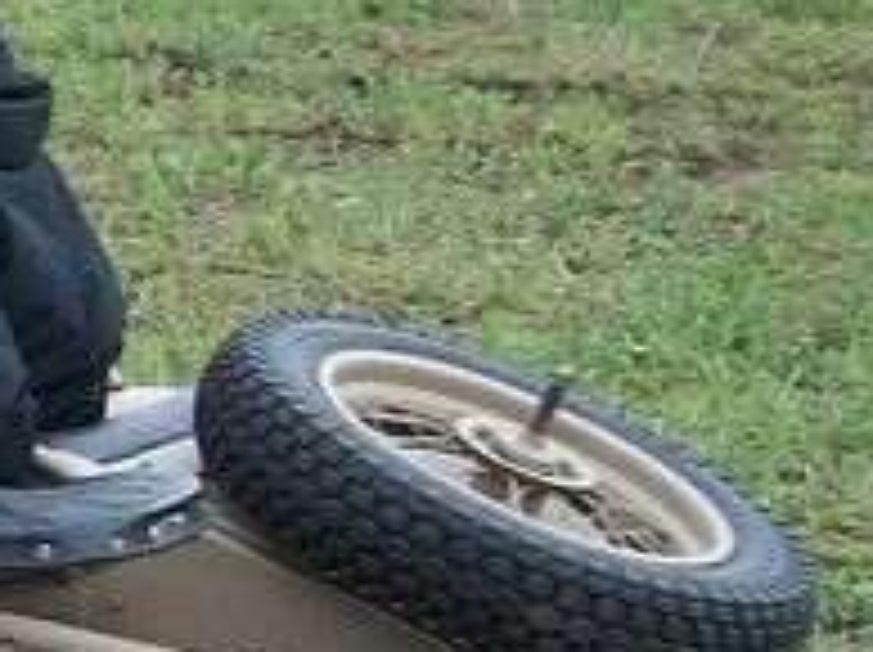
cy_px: 310
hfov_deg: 10.3
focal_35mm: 169
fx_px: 4257
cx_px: -1174
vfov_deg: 8.8
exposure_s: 1/320
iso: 80
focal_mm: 5.7
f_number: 2.9
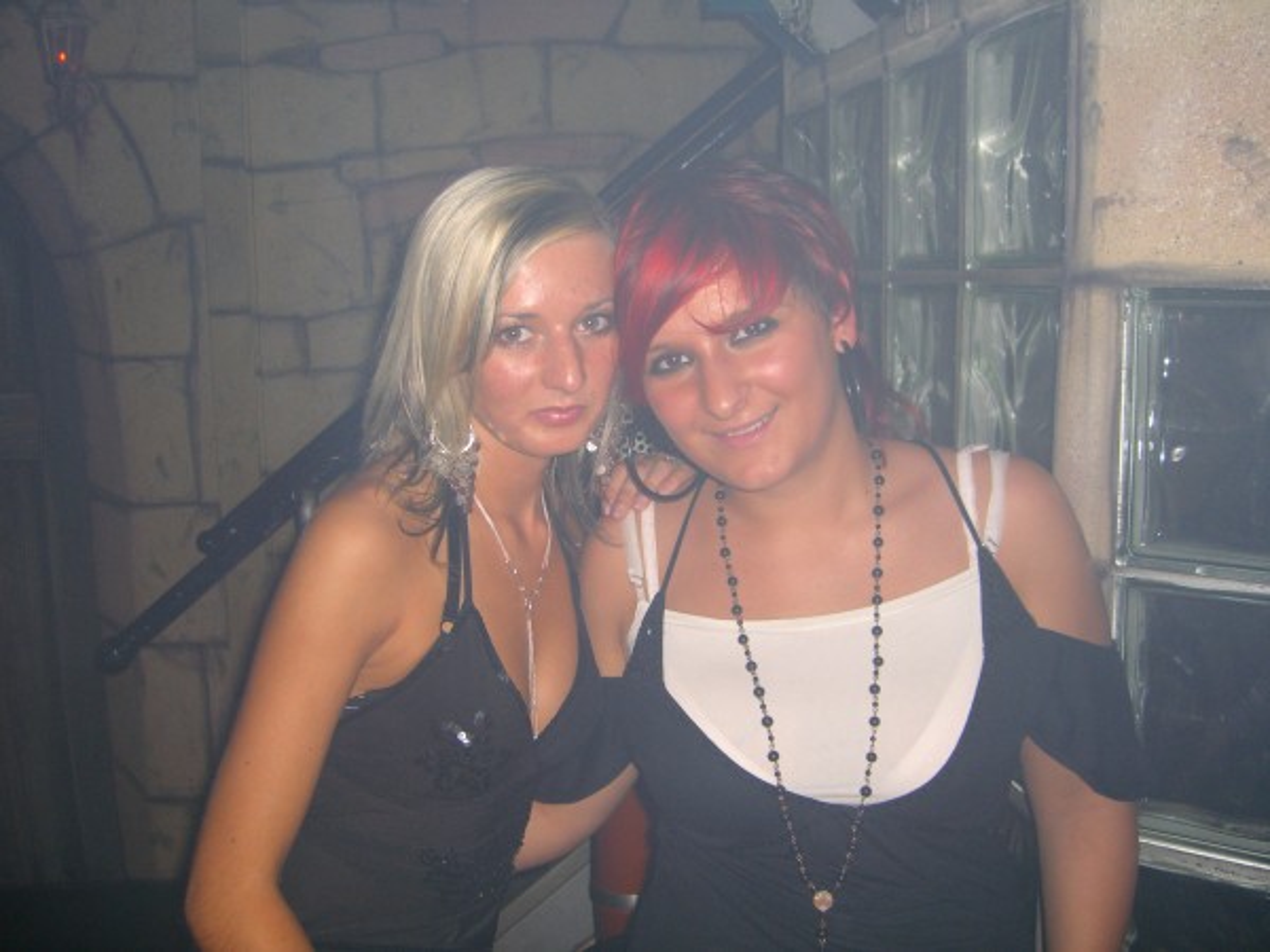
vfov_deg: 37.7
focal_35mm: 38
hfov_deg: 49.0
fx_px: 1394
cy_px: 476
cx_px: 635
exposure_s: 1/60
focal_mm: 7.9
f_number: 2.8
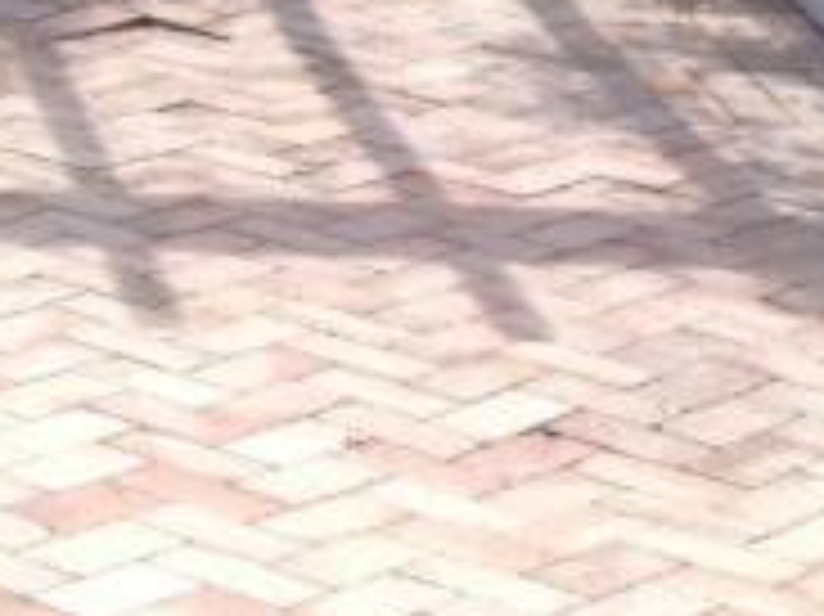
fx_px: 4663
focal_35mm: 196
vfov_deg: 7.2
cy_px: -769
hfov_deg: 9.8
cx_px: -455
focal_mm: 4.28
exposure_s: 1/746
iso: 64
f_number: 2.4
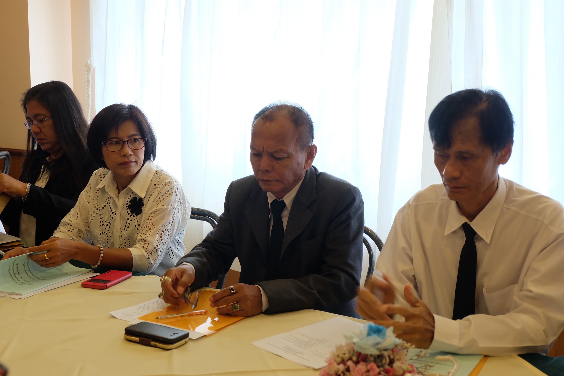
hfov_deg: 40.3
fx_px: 768
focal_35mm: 49
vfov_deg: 27.5
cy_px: 188
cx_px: 282
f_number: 5
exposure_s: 1/30
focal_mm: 32.5
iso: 800
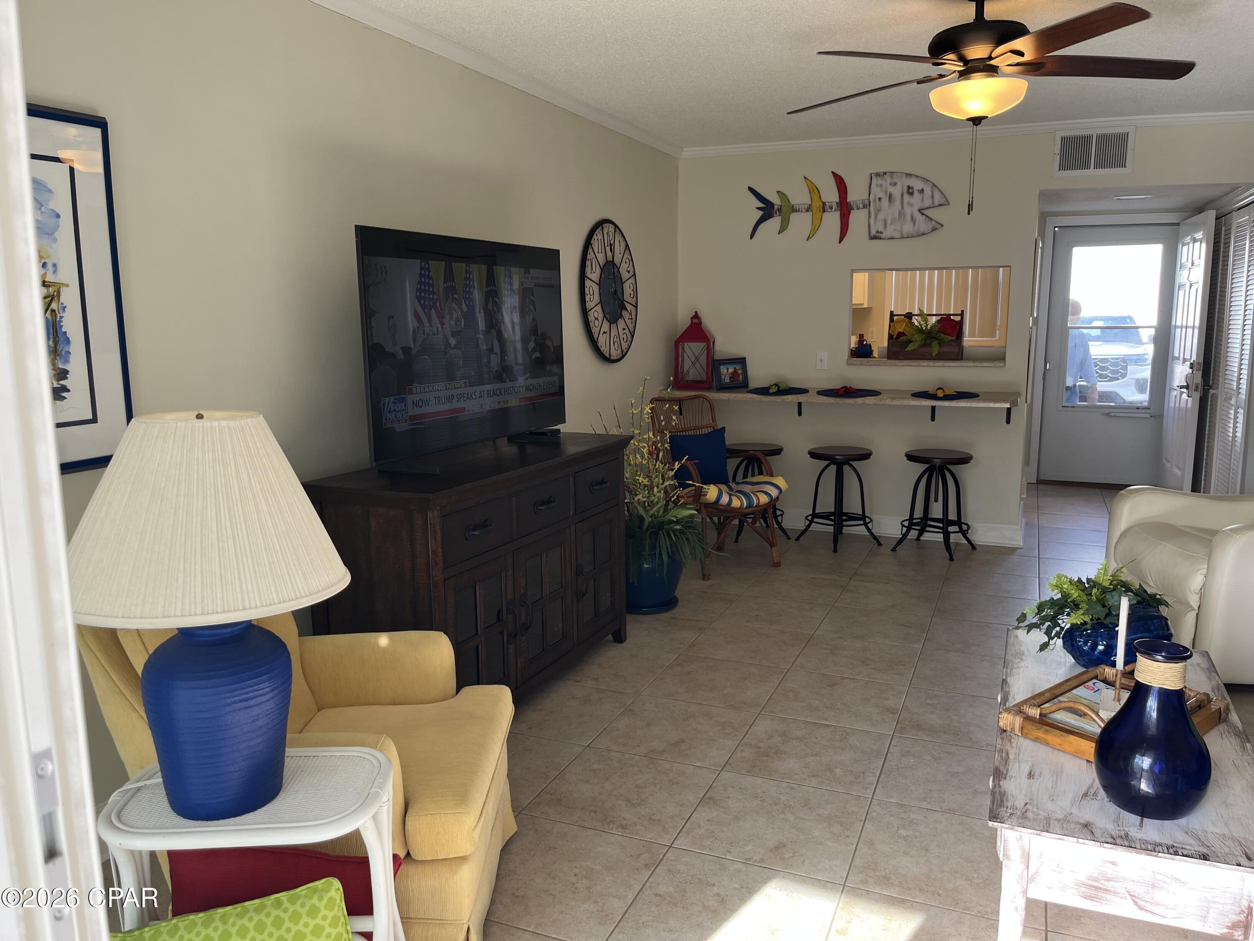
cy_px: 470
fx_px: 942
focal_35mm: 26
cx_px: 627
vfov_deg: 53.1
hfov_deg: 67.3
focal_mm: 5.1
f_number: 1.6
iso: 32
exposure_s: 1/123
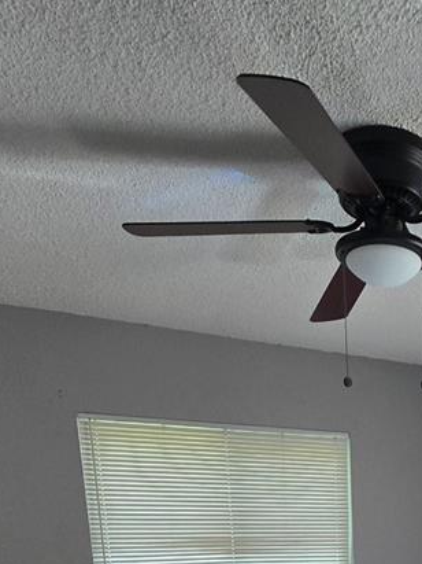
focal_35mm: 38
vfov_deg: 36.5
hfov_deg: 33.4
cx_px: 454
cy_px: 692
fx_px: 618
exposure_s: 1/60
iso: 100
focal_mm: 2.2
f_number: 2.2
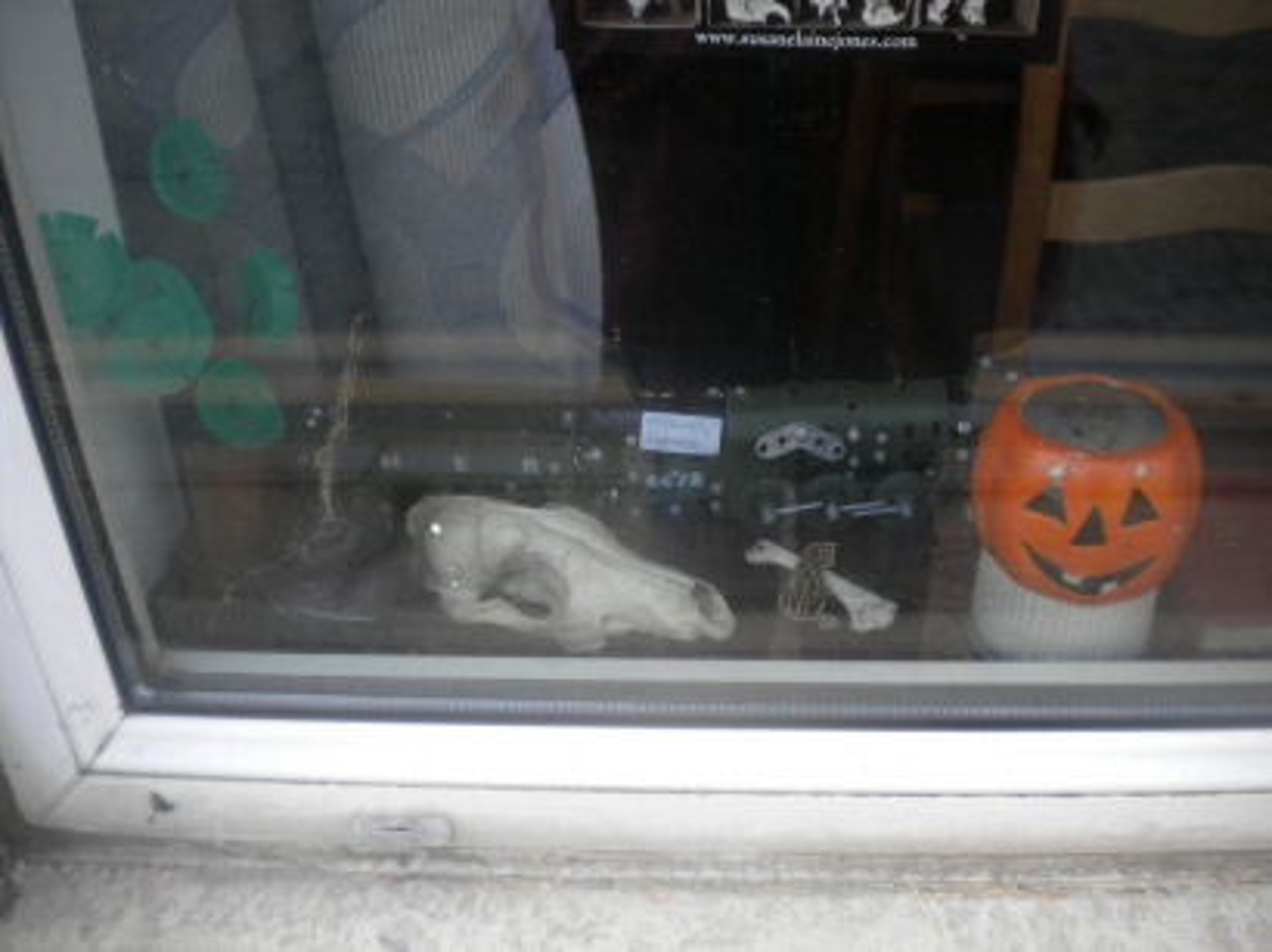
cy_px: 476
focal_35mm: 35
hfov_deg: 52.7
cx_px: 636
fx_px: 1285
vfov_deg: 40.7
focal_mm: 6.3
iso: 80
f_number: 3.1
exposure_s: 1/146
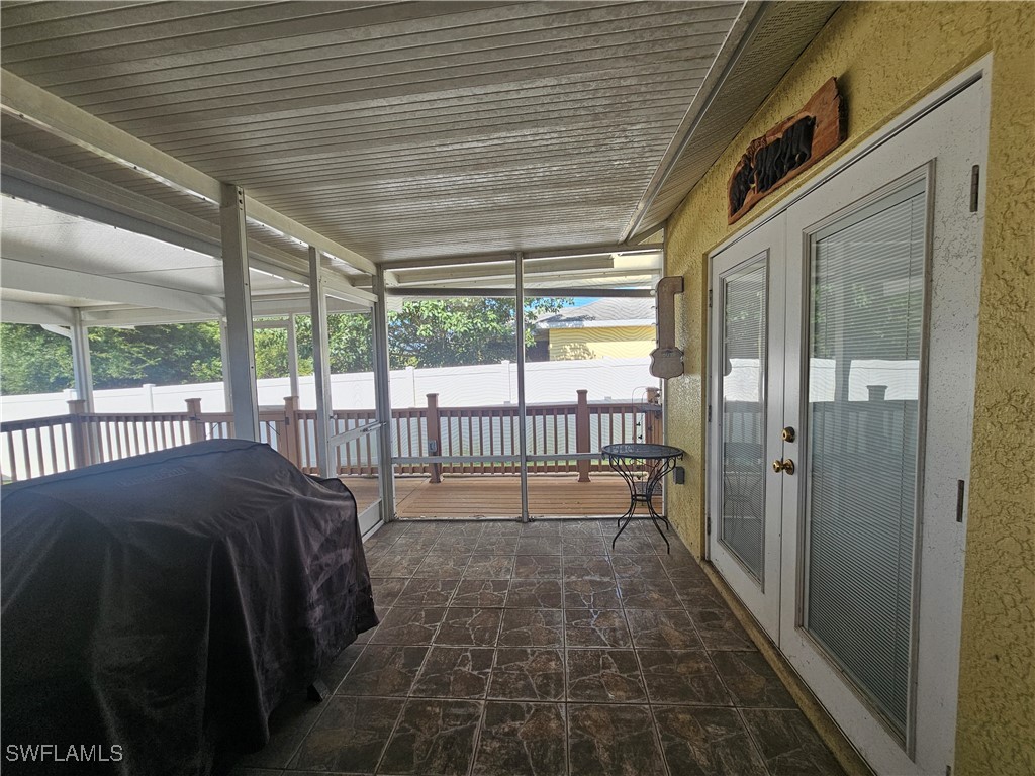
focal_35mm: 13
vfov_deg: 89.9
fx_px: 389
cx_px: 518
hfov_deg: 106.2
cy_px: 388
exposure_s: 1/241
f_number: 2.2
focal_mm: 2.2
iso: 64
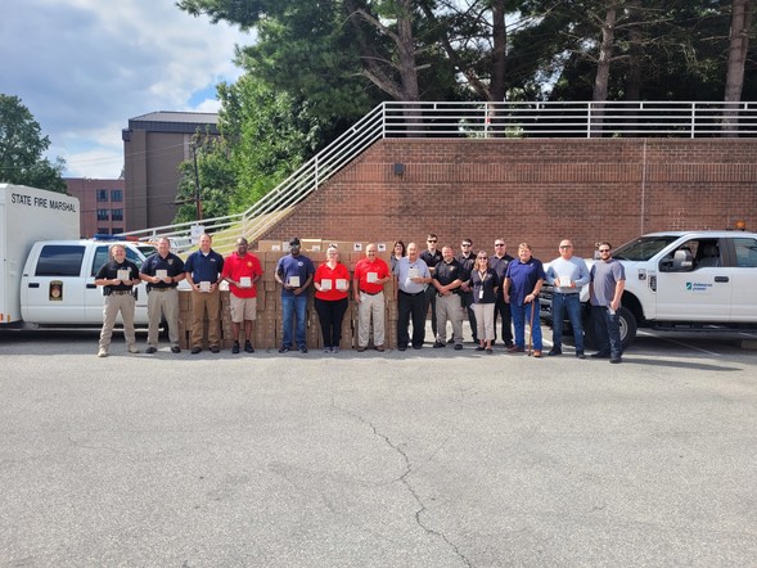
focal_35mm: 26
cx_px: 378
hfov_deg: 67.3
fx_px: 569
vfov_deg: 53.1
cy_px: 284
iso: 40
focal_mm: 5.4
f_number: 1.8
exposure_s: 1/1437
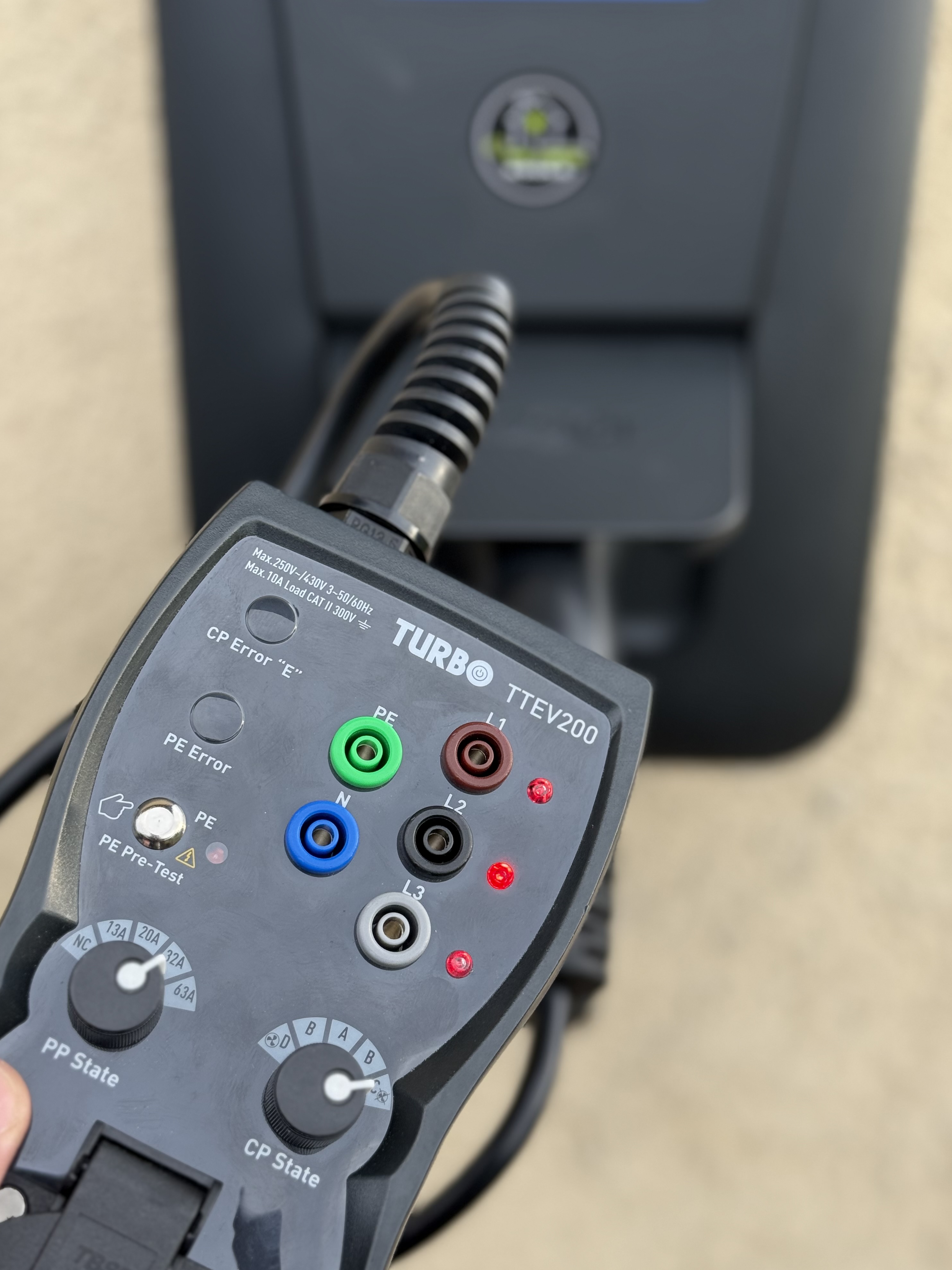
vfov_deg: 38.9
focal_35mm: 49
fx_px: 1797
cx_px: 480
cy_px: 640
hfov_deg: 29.7
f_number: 1.78
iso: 100
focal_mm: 6.76
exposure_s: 1/141
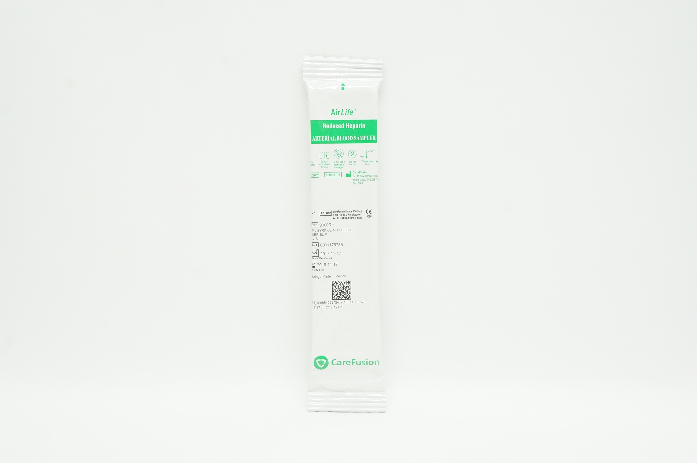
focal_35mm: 48
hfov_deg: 41.2
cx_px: 348
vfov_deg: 28.0
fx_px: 928
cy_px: 232
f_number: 11
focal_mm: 32
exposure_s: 1/15
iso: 400
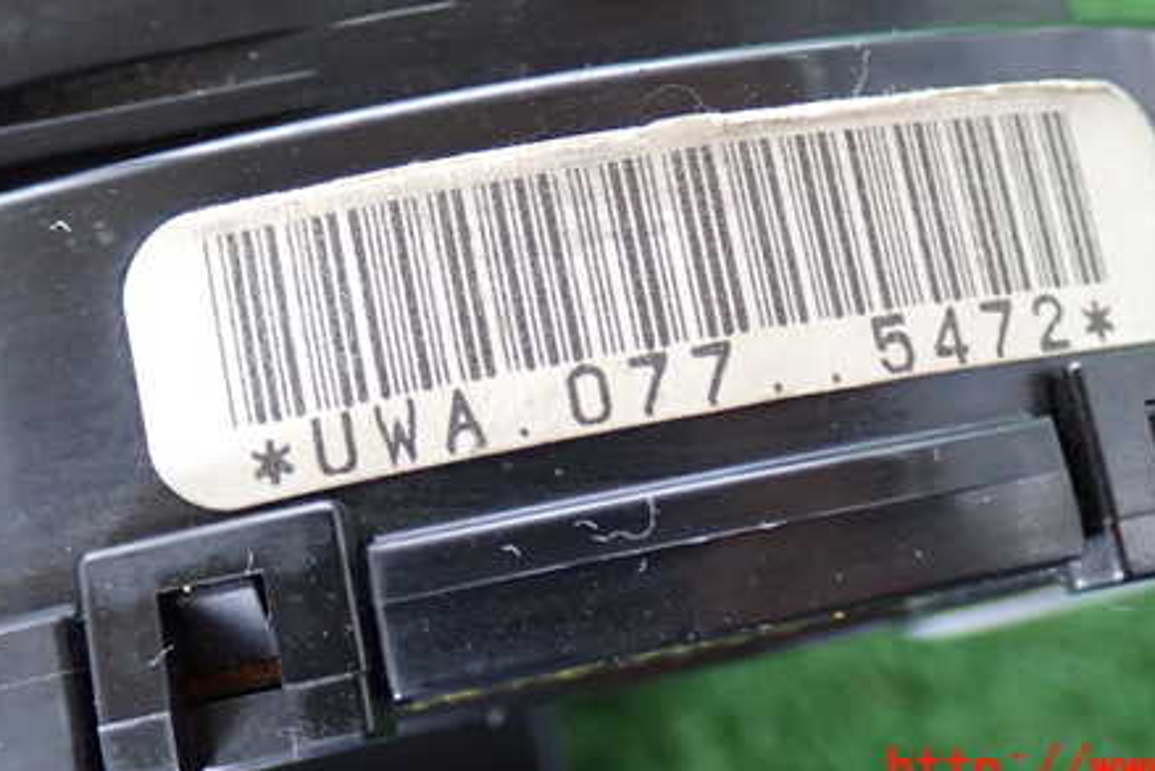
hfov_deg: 28.4
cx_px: 692
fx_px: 2279
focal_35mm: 71
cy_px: 213
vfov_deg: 19.1
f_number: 3.2
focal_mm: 9.01
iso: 800
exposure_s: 1/25
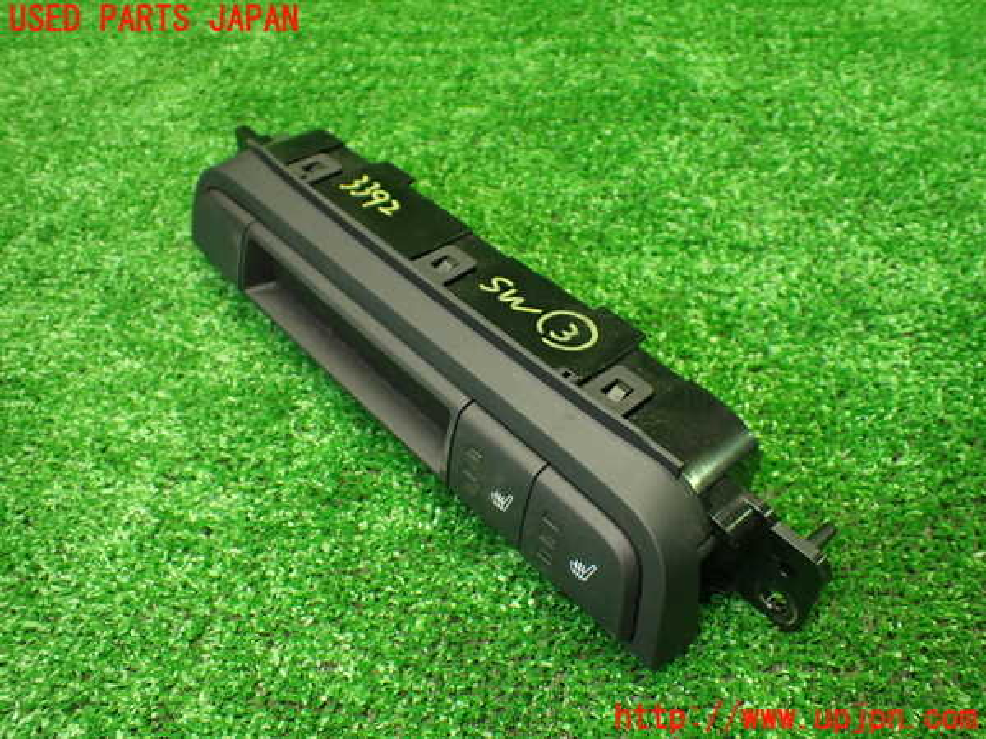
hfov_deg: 60.0
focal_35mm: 30
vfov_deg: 46.8
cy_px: 370
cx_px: 493
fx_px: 855
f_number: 2.3
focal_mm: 5.4
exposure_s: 1/125
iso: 800
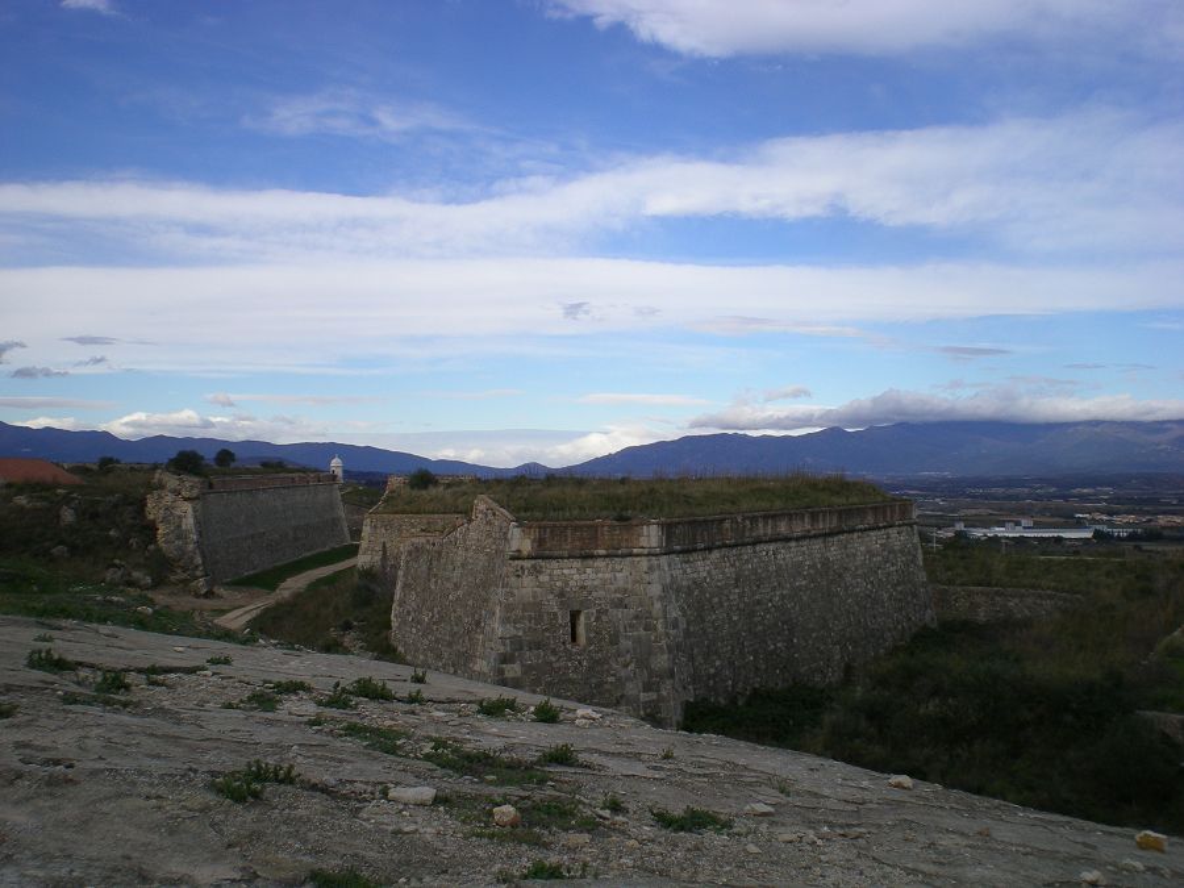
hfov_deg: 49.0
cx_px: 592
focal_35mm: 38
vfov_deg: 37.7
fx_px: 1300
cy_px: 444
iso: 50
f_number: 4.6
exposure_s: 1/358
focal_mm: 6.3
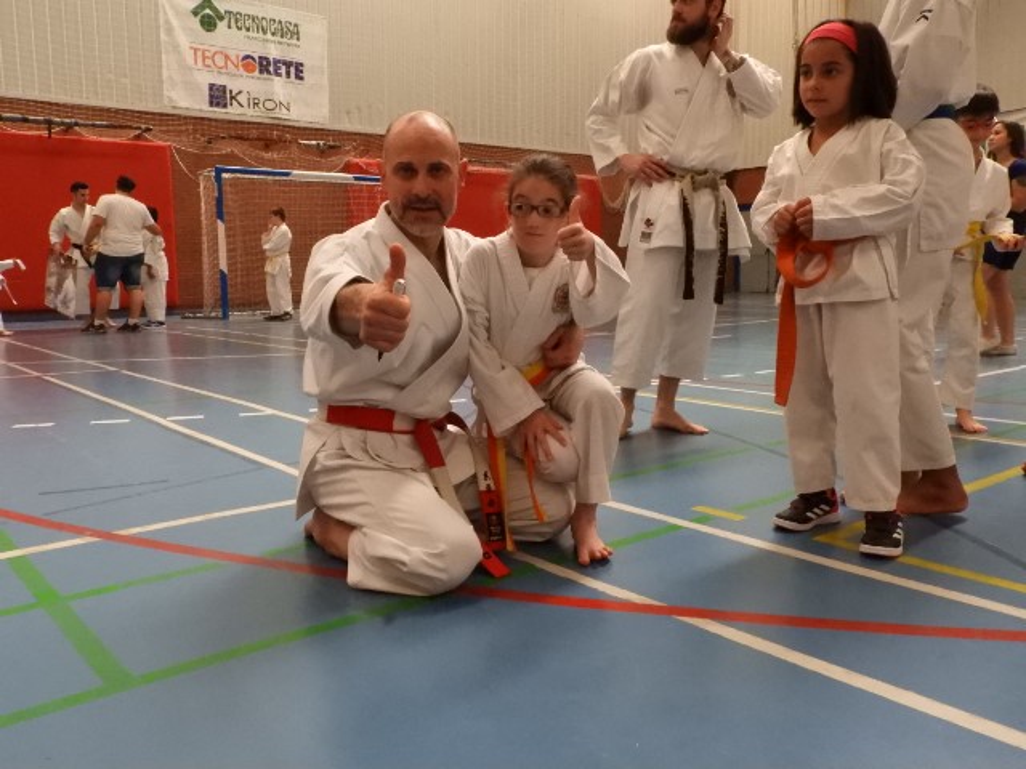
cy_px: 384
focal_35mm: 30
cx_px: 513
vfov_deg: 46.8
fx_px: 889
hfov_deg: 60.0
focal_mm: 5.4
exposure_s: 1/160
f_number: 6.3
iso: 1600
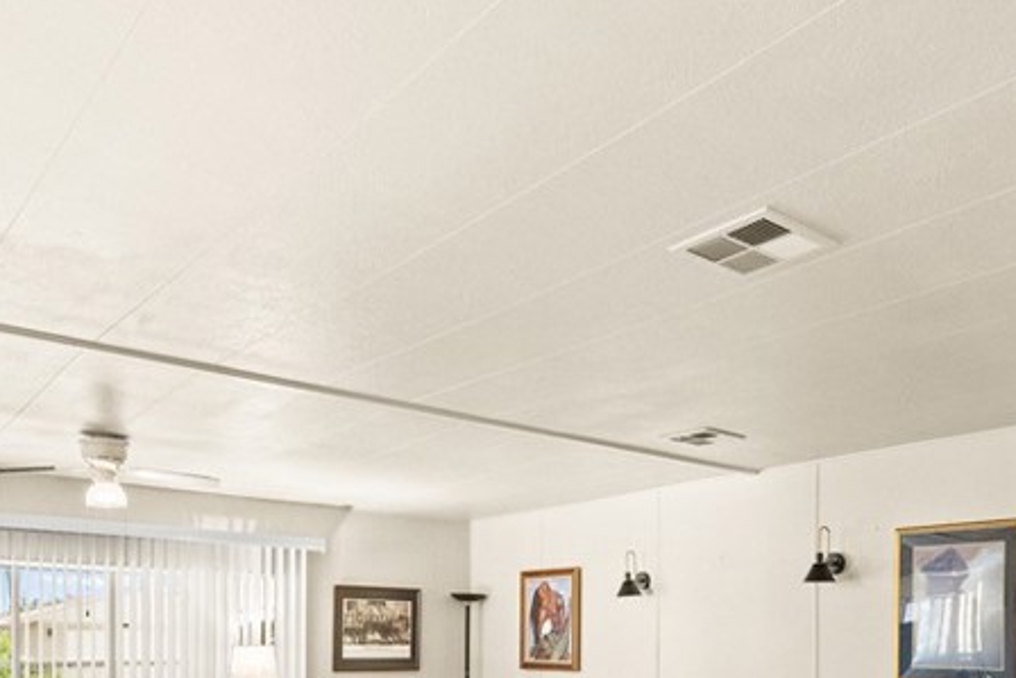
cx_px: 572
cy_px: 659
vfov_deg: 37.3
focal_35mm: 32
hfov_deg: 58.5
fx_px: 903
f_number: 8
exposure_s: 1/10
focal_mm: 14
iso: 2500
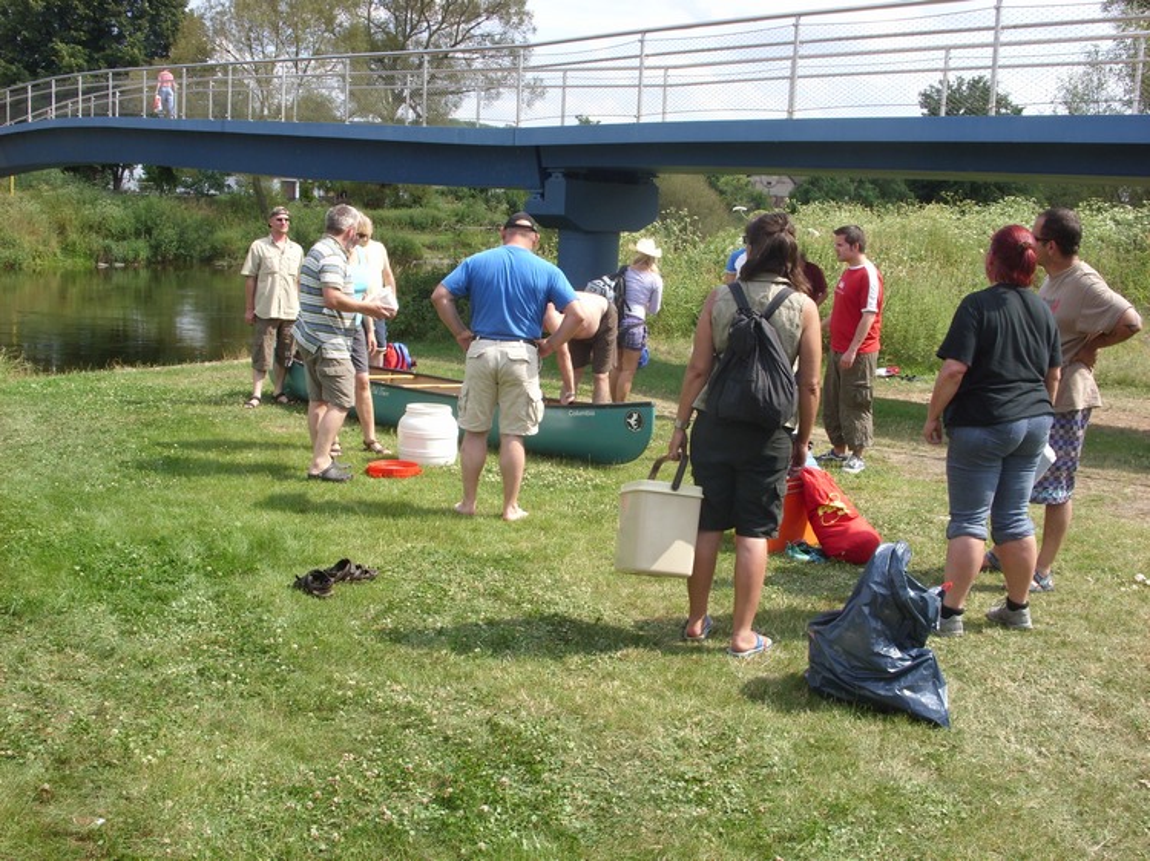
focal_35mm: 38
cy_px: 430
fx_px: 1262
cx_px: 575
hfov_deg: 49.0
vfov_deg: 37.7
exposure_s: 1/209
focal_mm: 6.3
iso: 50
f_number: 4.9
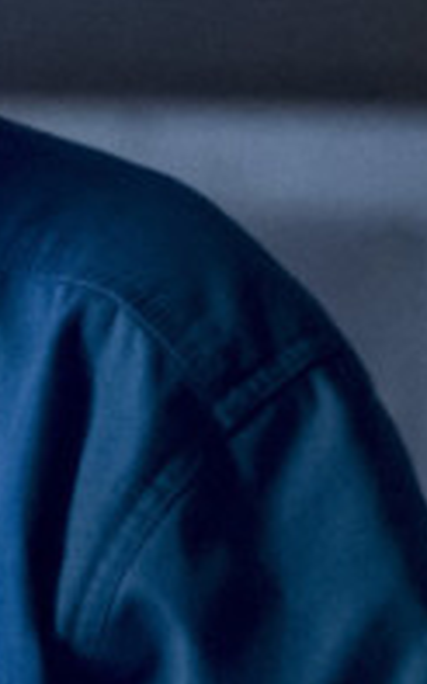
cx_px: -1052
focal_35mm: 694
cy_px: 429
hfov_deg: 1.9
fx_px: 12931
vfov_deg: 3.0
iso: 8000
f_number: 2.8
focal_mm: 87.1
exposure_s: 1/60
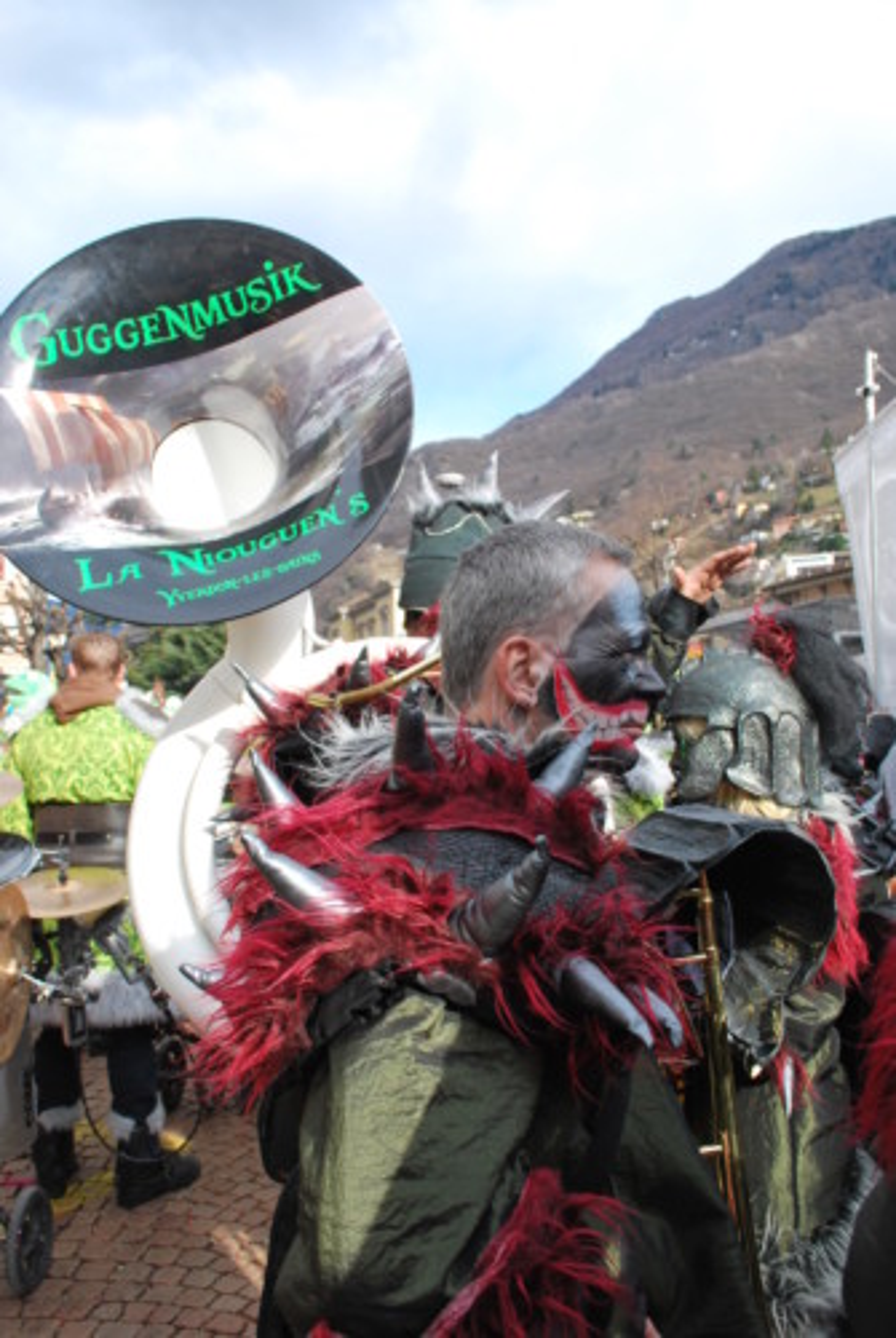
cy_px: 669
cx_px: 448
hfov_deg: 43.7
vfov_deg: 61.9
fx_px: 1116
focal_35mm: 30
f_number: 8
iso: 200
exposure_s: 1/250
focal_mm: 20
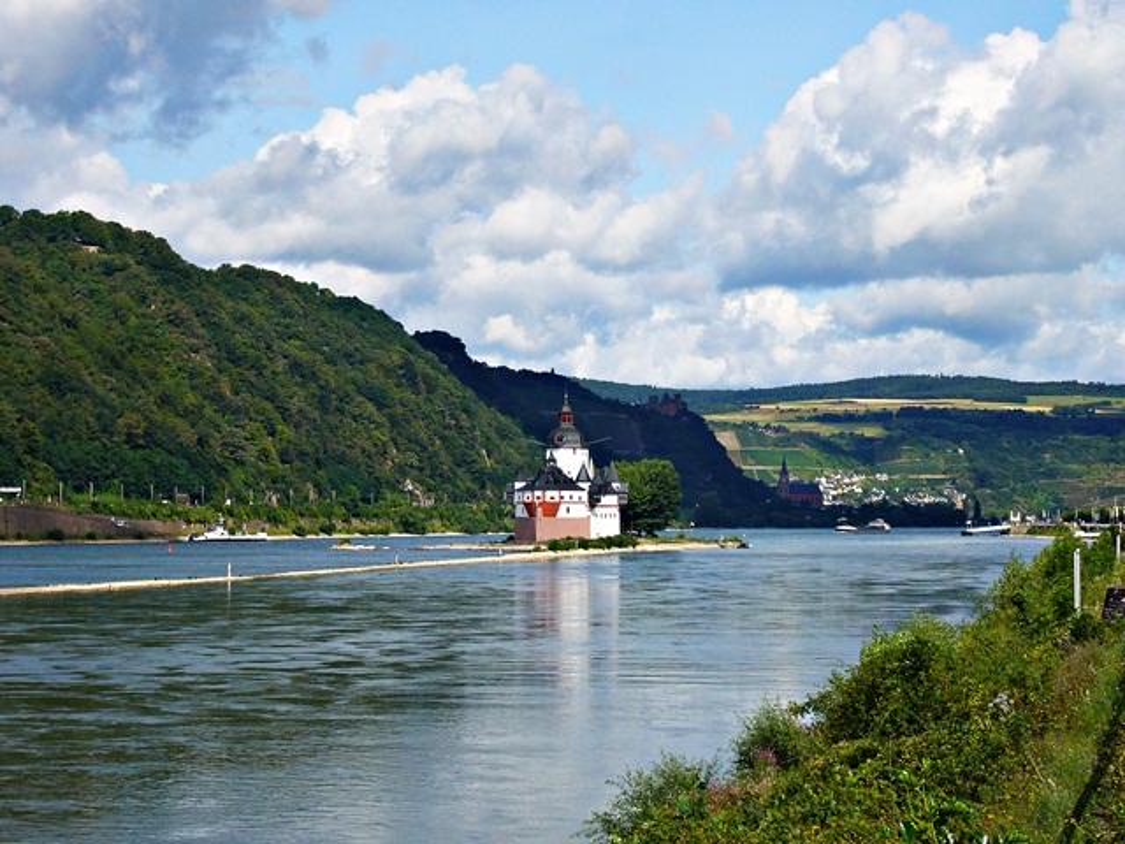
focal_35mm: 102
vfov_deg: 14.5
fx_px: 3315
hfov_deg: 19.3
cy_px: 422
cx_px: 562
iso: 80
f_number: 5.6
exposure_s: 1/400
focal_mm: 16.8
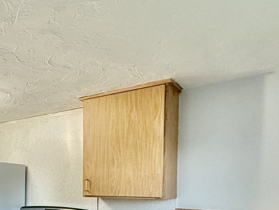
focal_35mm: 39
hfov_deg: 40.6
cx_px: -12
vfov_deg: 34.4
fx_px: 314
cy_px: 196
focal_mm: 2.22
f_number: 2.2
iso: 500
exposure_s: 1/120
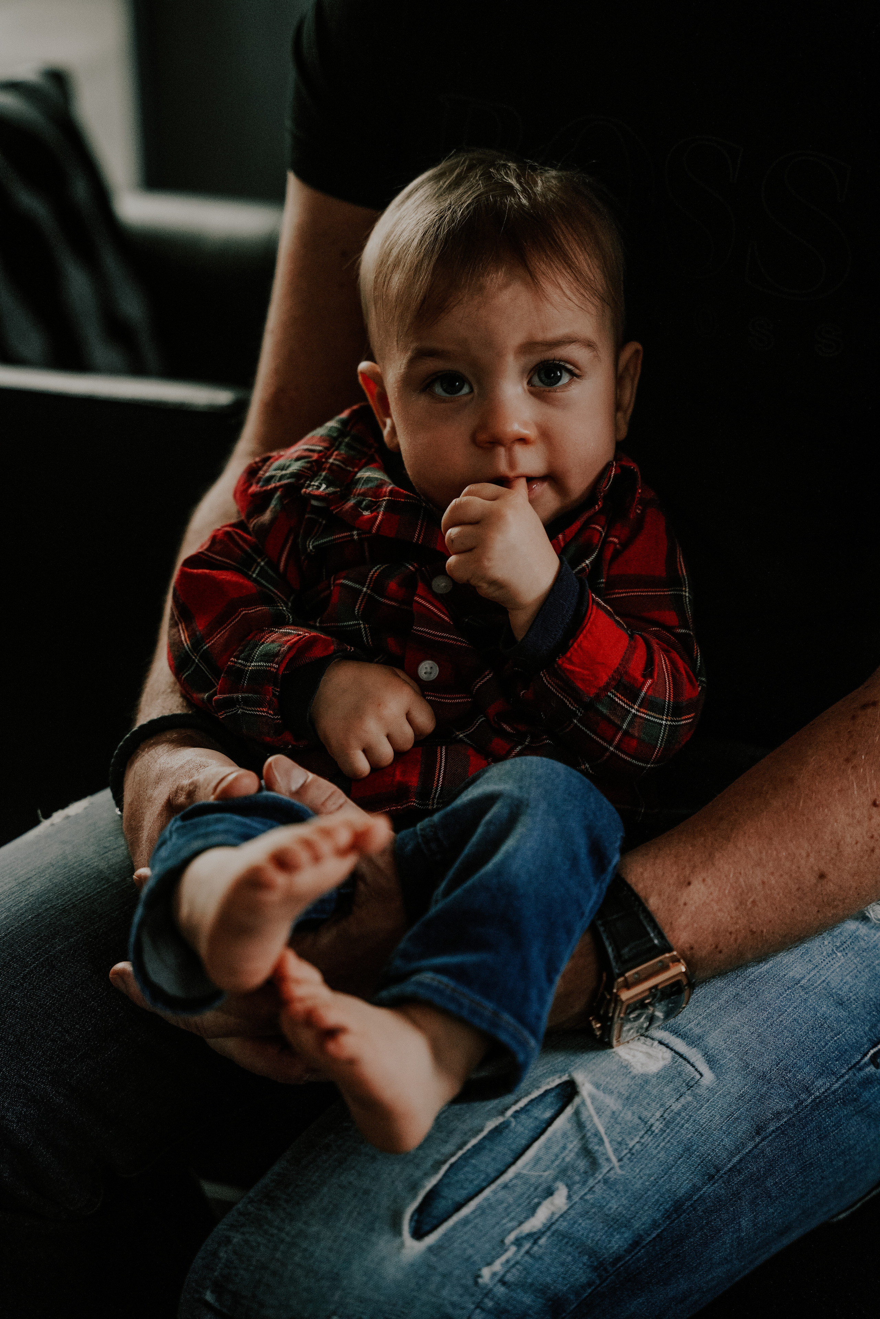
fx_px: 2565
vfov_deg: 28.8
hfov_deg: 19.5
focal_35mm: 70
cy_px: 660
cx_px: 440
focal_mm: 70
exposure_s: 1/250
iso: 4000
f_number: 3.2
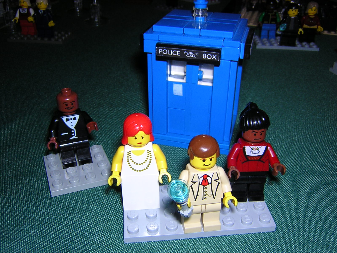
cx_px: 168
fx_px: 350
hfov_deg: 51.4
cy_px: 126
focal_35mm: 36
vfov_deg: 39.7
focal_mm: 4.7
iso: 100
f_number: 5.2
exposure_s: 1/60.1
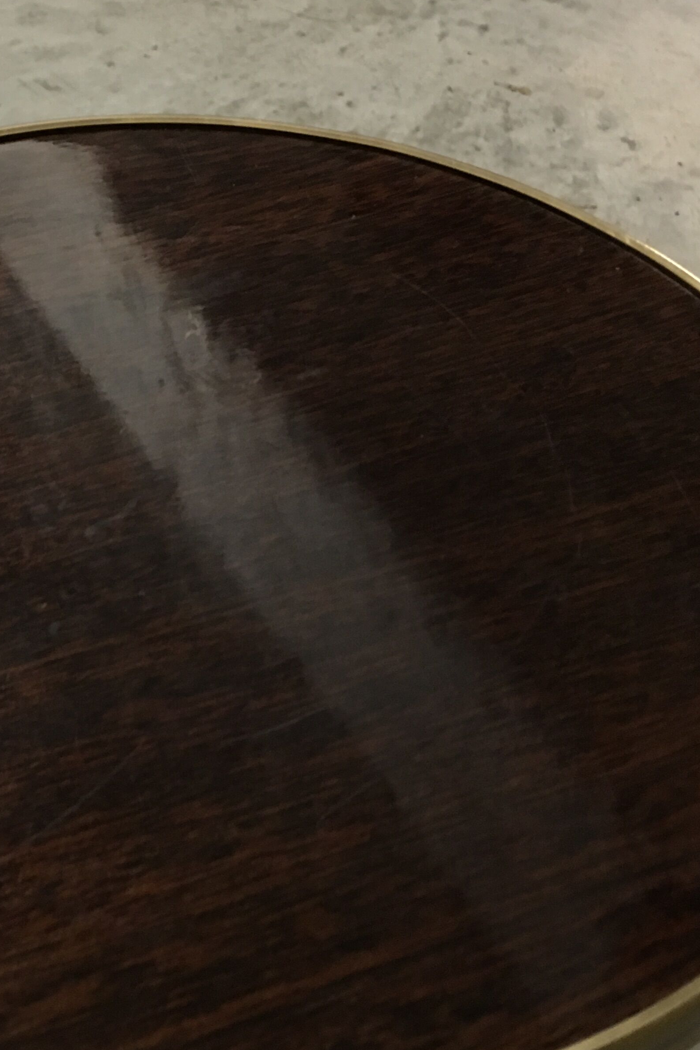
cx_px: 215
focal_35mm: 51
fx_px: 1487
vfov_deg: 38.7
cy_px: 626
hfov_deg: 26.3
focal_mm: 4.15
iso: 100
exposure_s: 1/4
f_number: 2.2
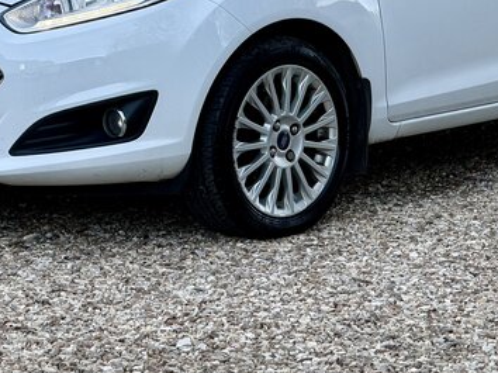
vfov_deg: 6.5
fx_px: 3249
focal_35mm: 226
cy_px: -17
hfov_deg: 8.8
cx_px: 326
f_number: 2.8
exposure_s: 1/137
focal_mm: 16.89
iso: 40
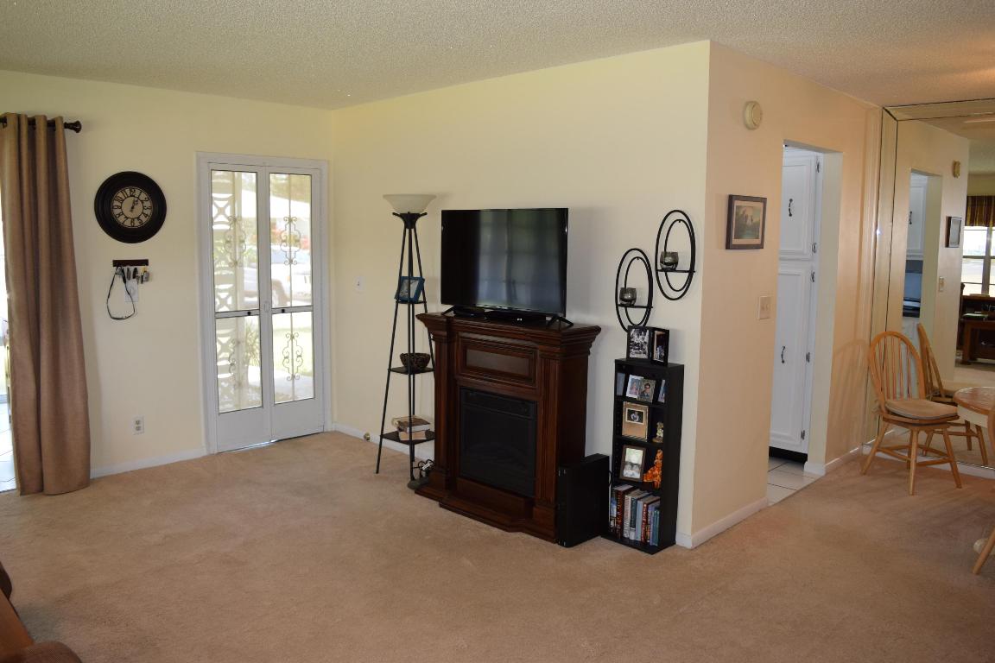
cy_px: 332
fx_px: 746
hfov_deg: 67.4
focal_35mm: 27
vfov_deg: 47.9
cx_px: 498
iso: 800
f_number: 5
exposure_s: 1/100
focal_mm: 18
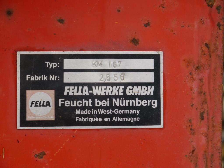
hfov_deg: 25.0
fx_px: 505
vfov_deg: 18.9
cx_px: 112
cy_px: 84
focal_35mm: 78
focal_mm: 39
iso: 160
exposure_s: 1/160
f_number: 6.3
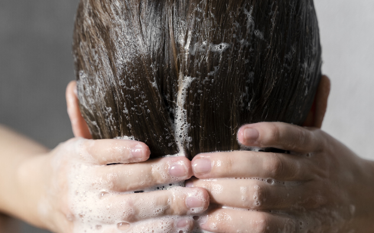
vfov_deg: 11.2
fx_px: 1182
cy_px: 189
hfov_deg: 18.0
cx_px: 188
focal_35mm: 116
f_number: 2.8
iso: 1000
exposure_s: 1/400
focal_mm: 75
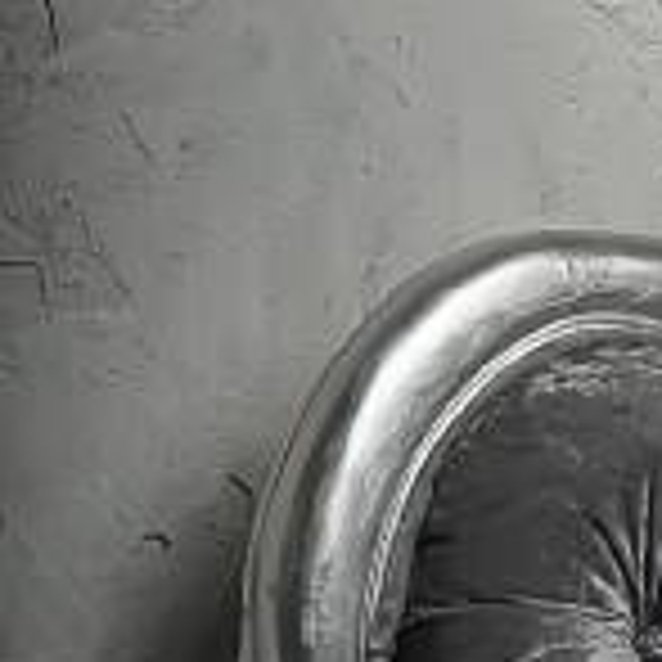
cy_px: 1954
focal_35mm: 337
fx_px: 7291
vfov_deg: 5.0
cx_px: 1876
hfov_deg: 5.0
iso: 200
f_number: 6.3
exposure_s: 1/160
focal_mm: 45
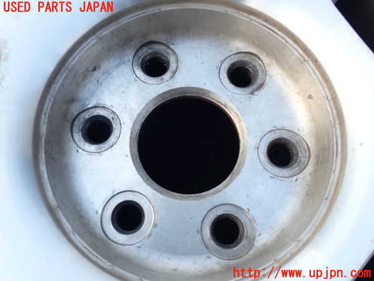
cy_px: 140
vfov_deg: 46.8
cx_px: 187
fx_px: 324
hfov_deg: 60.0
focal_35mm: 30
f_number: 3.2
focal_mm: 5.4
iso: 100
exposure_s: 1/160
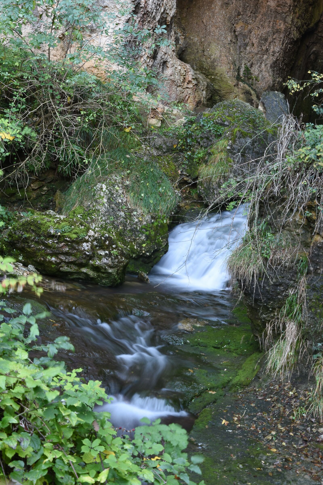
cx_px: 162
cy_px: 242
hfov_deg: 23.8
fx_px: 767
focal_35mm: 57
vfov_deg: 35.1
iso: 100
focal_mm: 38
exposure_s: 2
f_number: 16
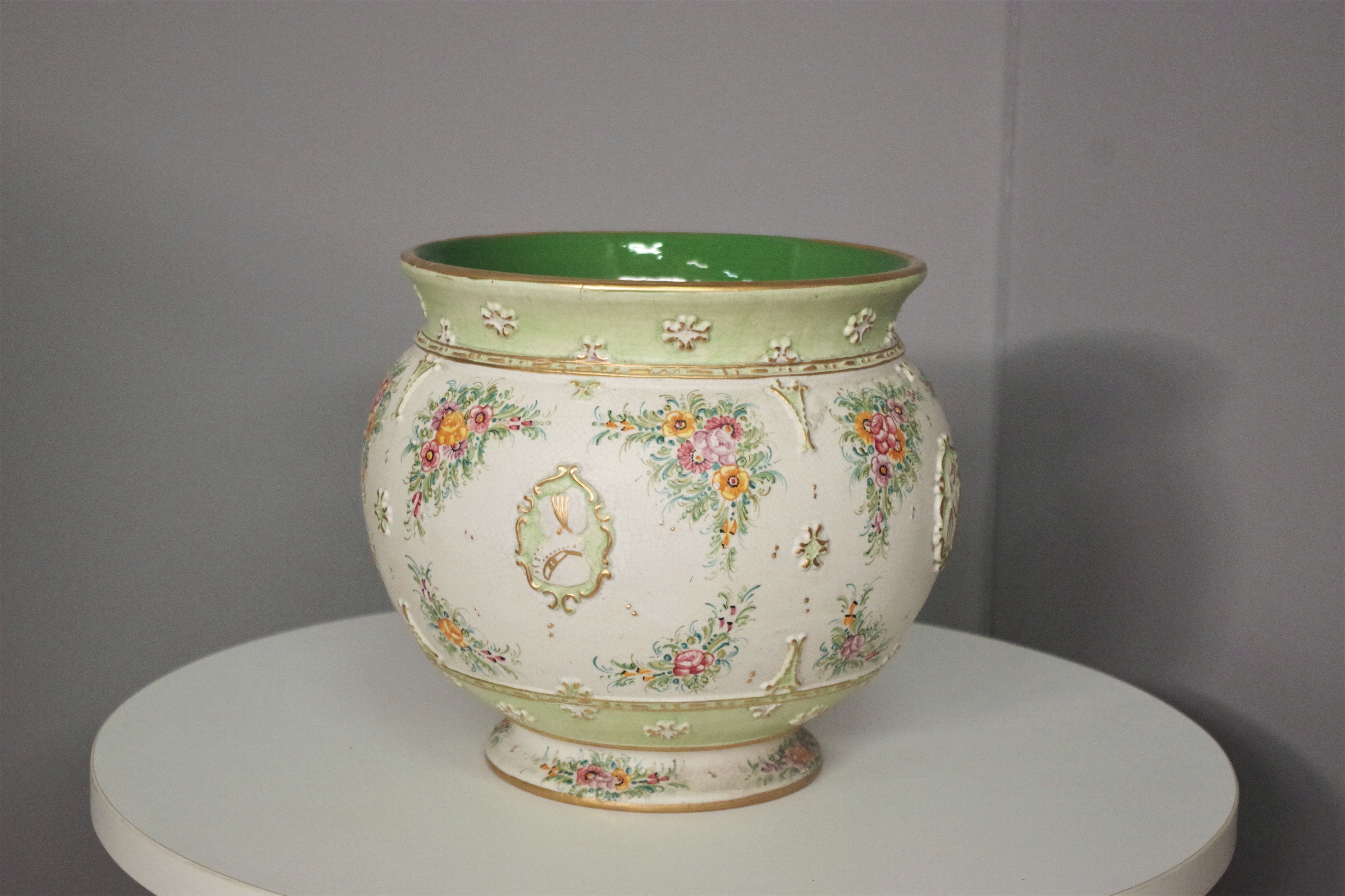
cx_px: 672
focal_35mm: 60
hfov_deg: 33.4
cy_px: 448
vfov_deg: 22.6
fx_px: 2241
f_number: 4.5
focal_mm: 40
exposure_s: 1/160
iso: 3200
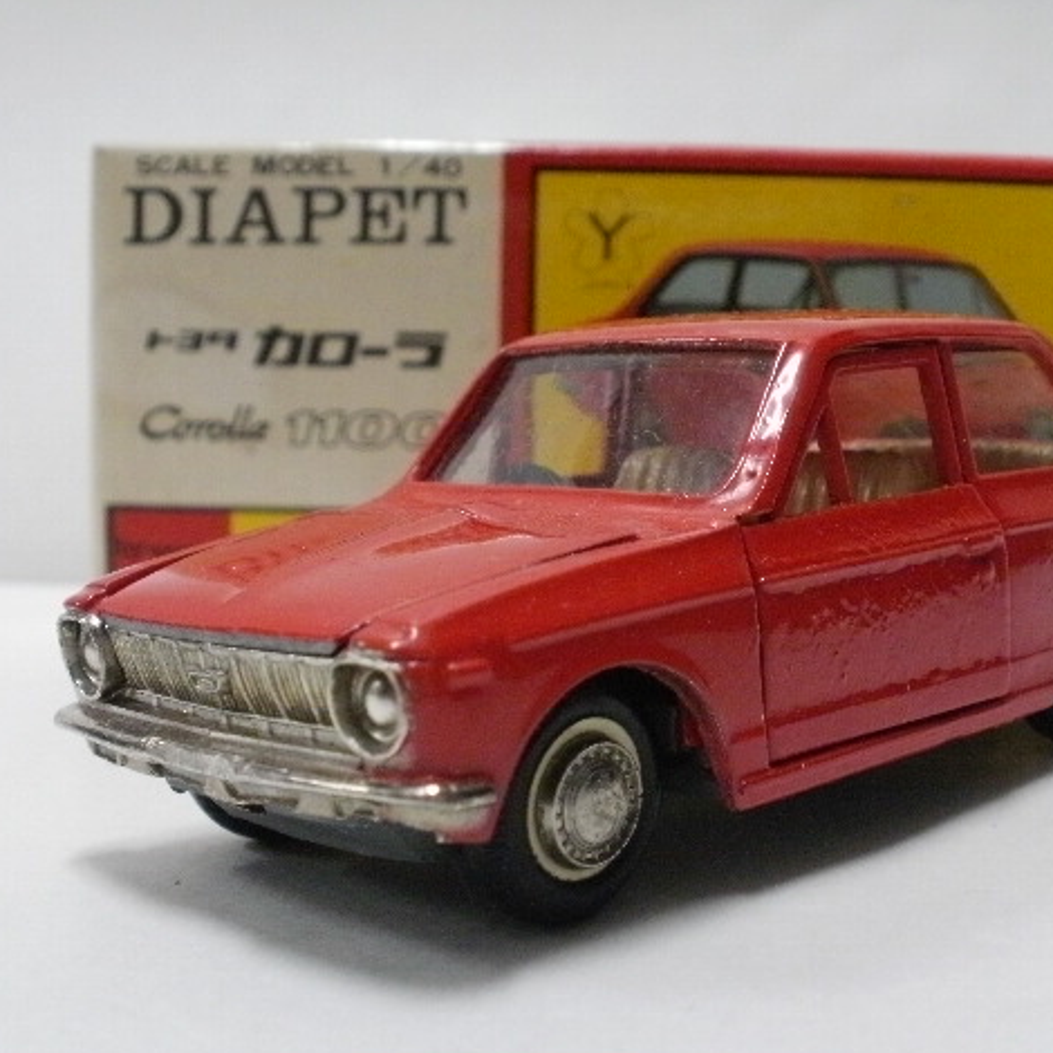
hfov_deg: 32.1
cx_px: 639
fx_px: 1824
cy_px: 529
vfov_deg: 32.2
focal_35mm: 53
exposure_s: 1/20
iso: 400
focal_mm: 7.7
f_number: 4
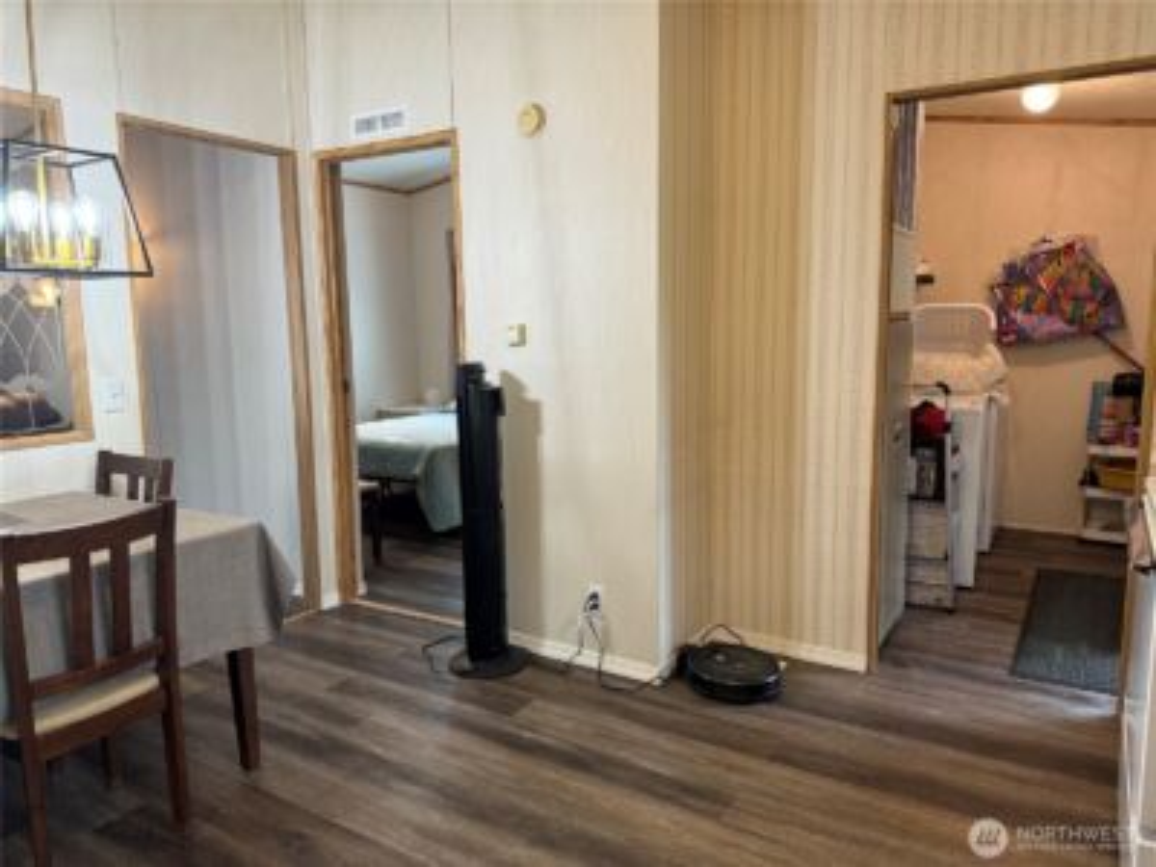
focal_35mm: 24
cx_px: 578
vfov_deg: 56.8
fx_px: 801
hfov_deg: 71.6
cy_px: 434
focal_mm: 6.76
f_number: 1.78
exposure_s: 1/60
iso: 125
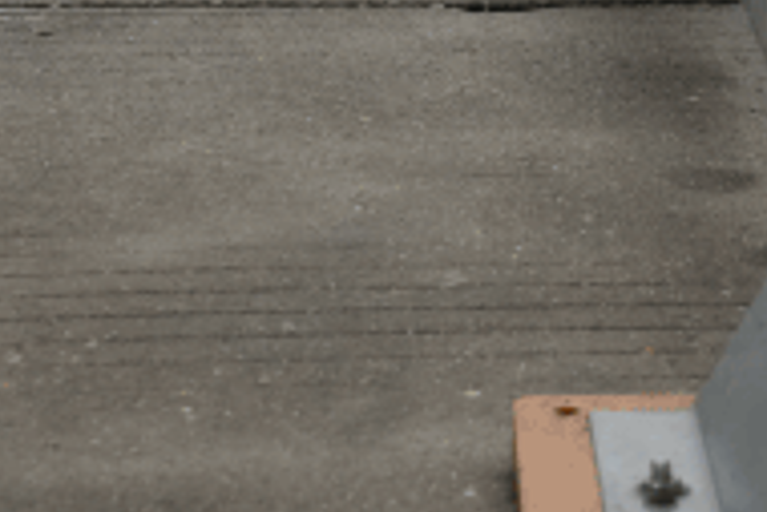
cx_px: 561
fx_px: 4030
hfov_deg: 10.9
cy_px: -250
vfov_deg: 7.2
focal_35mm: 189
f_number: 8
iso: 1600
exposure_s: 1/200
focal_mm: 40
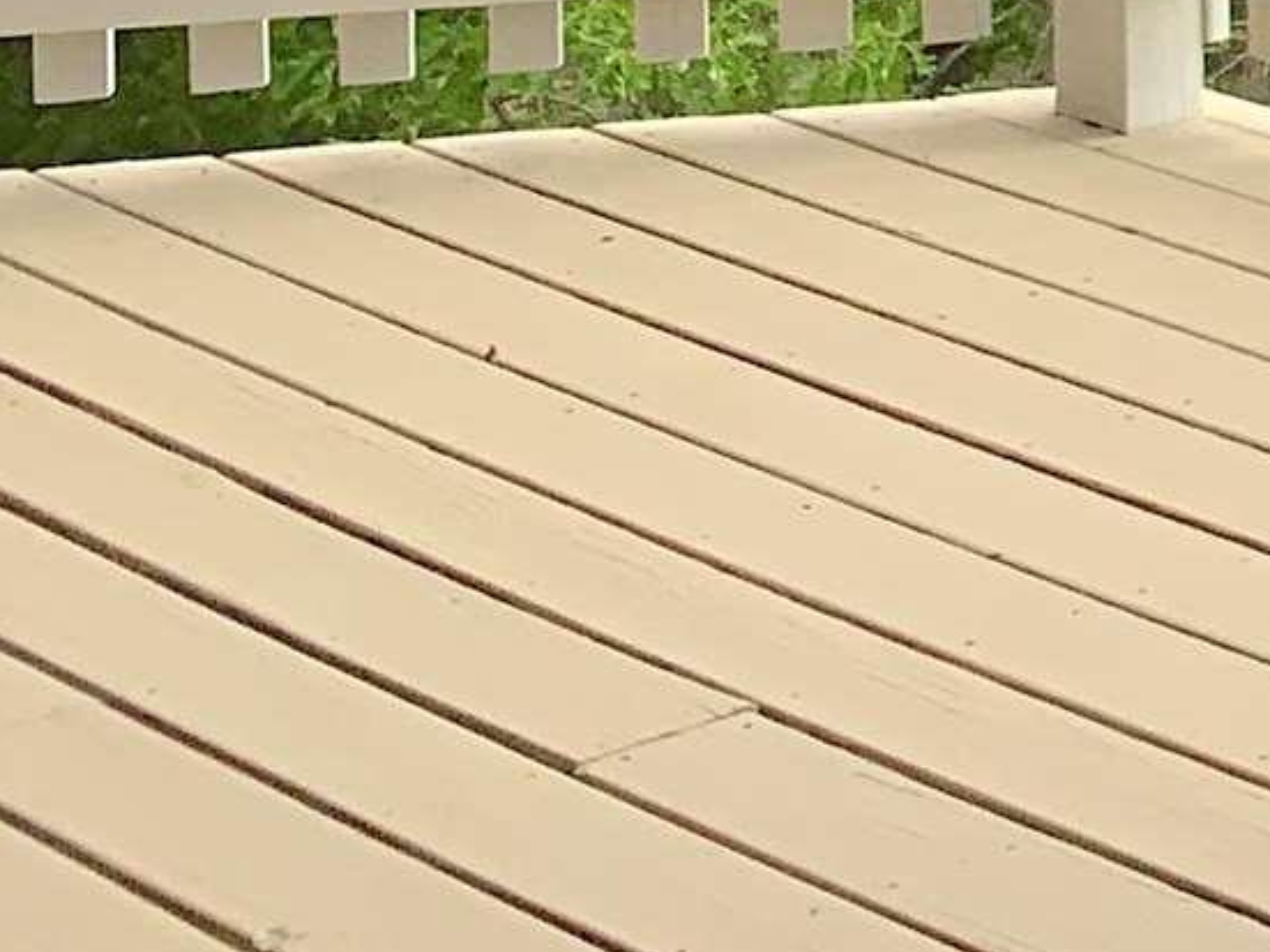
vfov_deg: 9.3
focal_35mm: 145
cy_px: -1208
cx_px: 3093
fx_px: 5319
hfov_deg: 11.3
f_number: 1.8
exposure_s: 1/722
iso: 25
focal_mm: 4.25
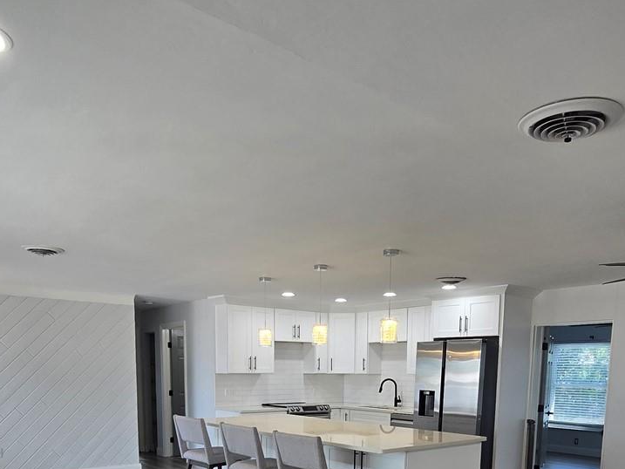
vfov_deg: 42.6
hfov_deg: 61.7
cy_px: 452
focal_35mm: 29
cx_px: 313
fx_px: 524
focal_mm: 2.2
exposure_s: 1/60
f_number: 2.2
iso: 50
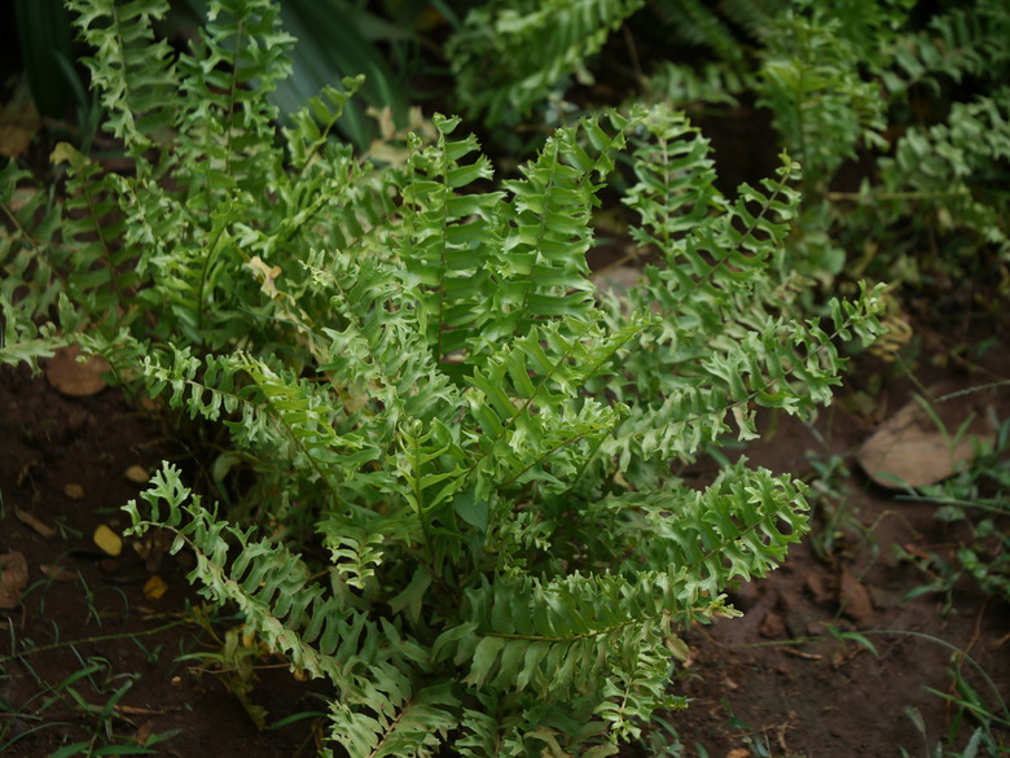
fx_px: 2626
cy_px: 379
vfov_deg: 16.4
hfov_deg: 21.8
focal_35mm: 90
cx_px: 505
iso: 160
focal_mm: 45
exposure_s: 1/125
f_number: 2.8
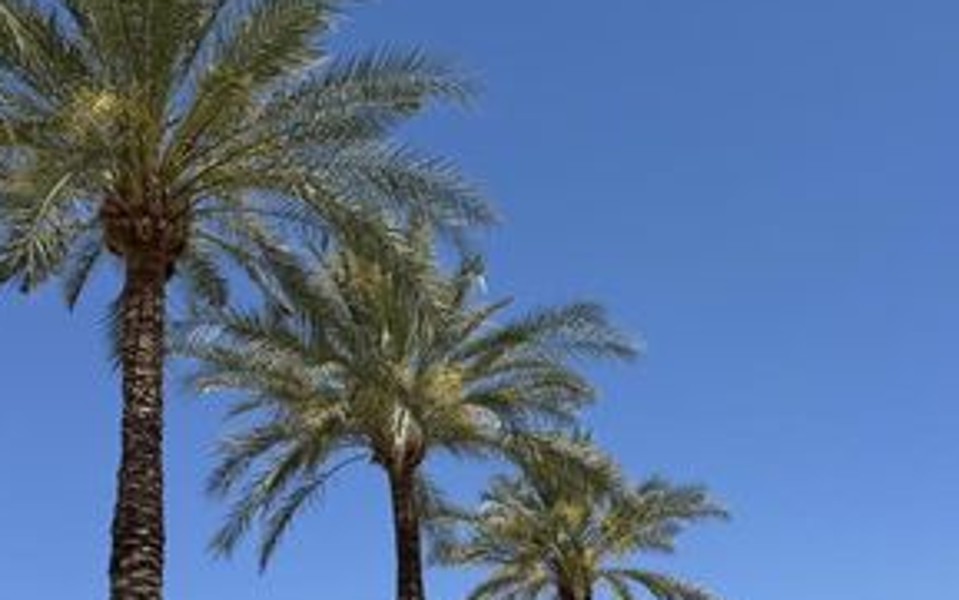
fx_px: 1151
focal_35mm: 44
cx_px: 548
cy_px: 555
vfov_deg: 28.0
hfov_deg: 45.1
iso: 80
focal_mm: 6.76
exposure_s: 1/5814
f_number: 1.78
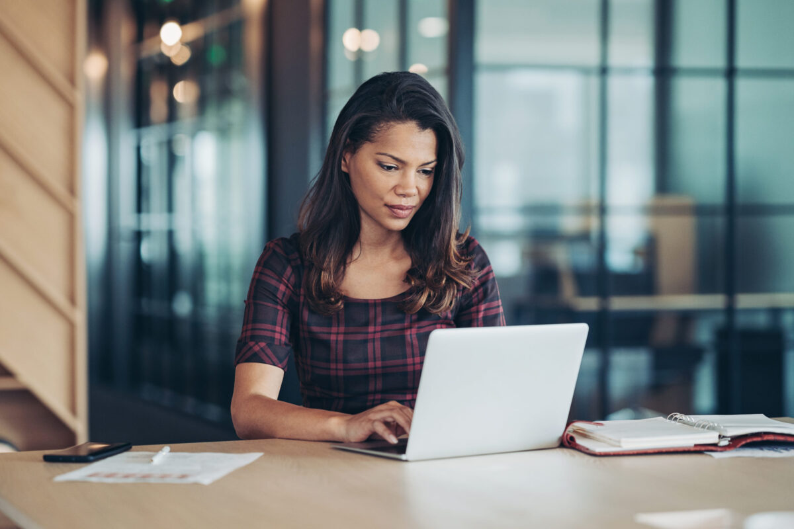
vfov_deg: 16.1
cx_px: 397
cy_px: 264
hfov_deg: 23.9
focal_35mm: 85
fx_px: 1875
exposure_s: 1/320
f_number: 2
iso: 1000
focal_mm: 85
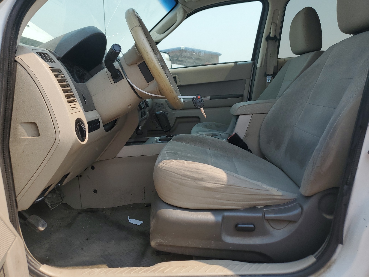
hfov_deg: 67.3
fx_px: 277
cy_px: 138
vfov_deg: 53.1
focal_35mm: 26
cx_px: 184
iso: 50
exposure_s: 1/2000
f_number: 1.5
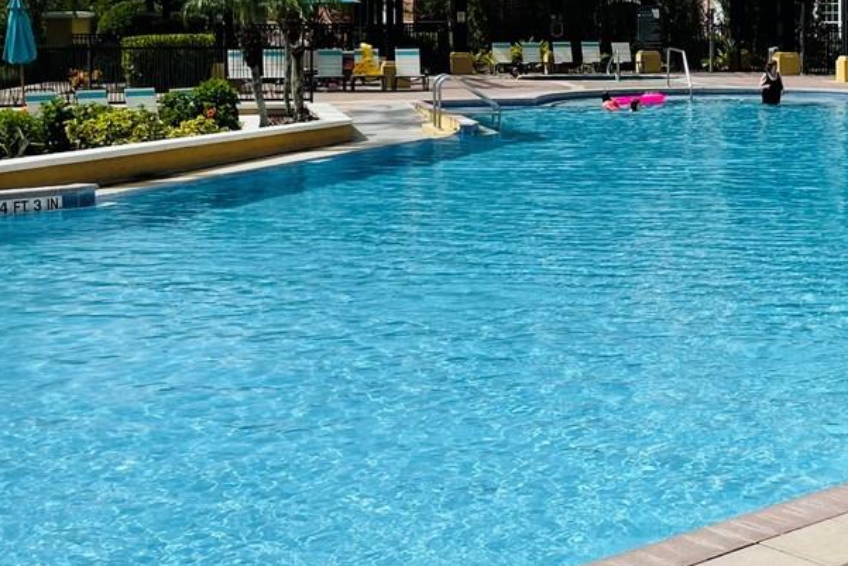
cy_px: 64
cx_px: 682
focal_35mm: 72
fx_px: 1696
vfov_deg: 18.6
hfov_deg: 27.5
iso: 32
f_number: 1.6
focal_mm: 4.2
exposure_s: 1/5814
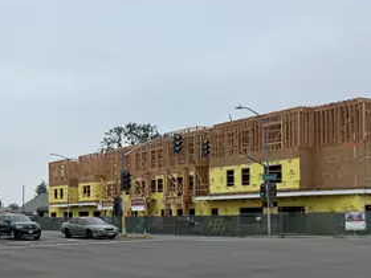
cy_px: 216
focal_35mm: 51
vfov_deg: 28.1
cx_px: 6
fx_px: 547
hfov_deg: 34.4
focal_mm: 6.76
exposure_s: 1/2525
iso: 80
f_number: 1.78
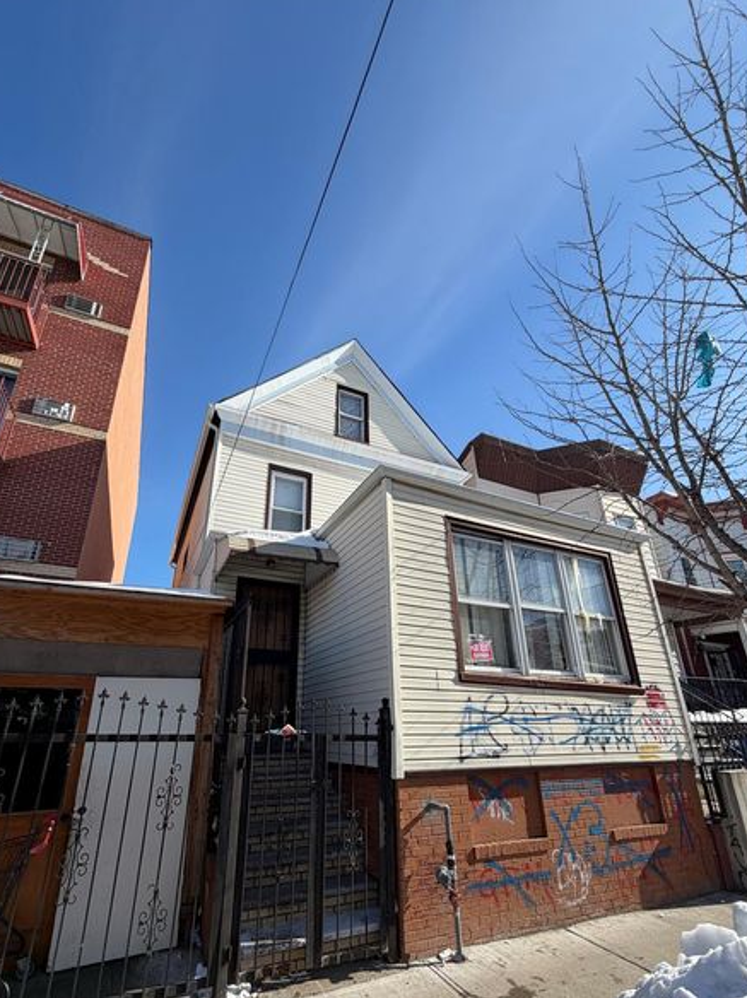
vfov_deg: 94.1
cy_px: 556
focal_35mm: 16
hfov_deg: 77.9
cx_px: 349
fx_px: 461
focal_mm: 2.22
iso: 25
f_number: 2.2
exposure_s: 1/770
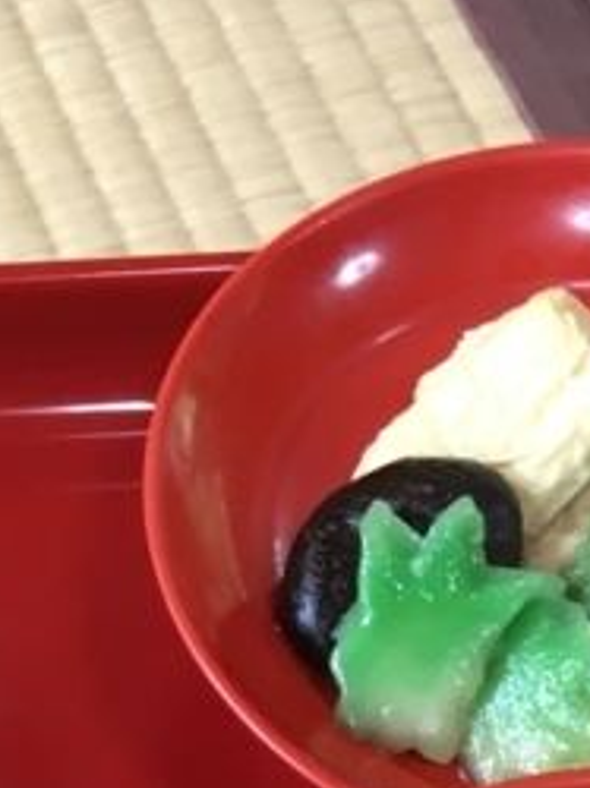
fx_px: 2709
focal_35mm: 119
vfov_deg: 14.1
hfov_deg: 12.0
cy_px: 1535
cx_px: -233
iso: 64
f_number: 2.2
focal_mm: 4.15
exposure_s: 1/30
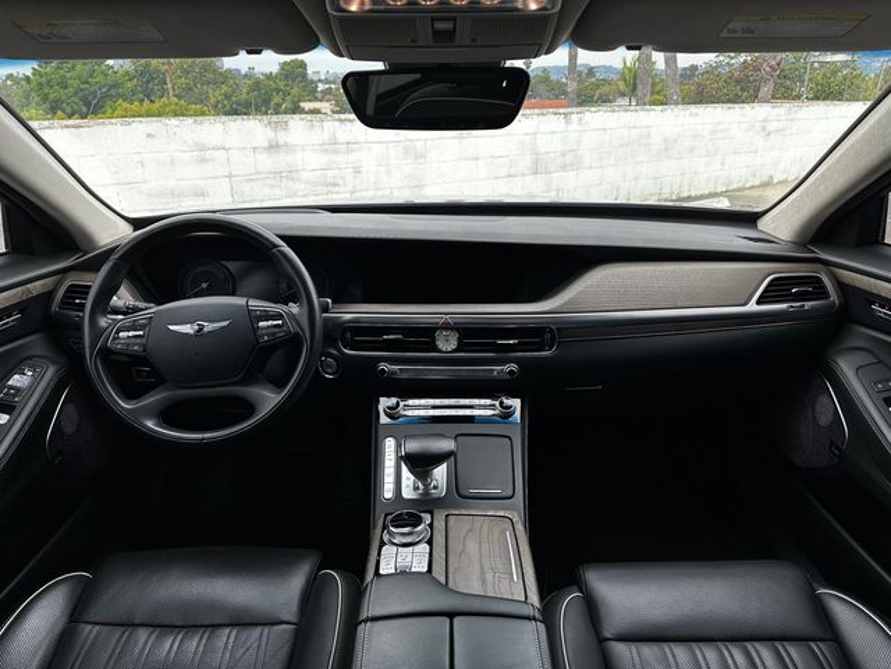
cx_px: 446
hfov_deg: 71.6
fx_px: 618
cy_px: 334
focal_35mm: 24
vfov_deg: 56.8
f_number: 1.78
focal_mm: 6.86
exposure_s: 1/429
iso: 80
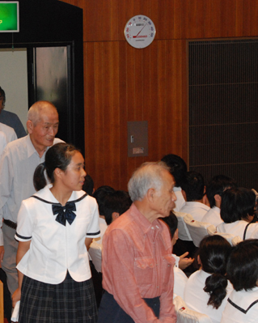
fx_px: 1114
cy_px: 162
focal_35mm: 117
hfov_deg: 13.1
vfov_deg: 16.5
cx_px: 23
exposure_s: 1/60
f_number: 5.6
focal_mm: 55
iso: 1600
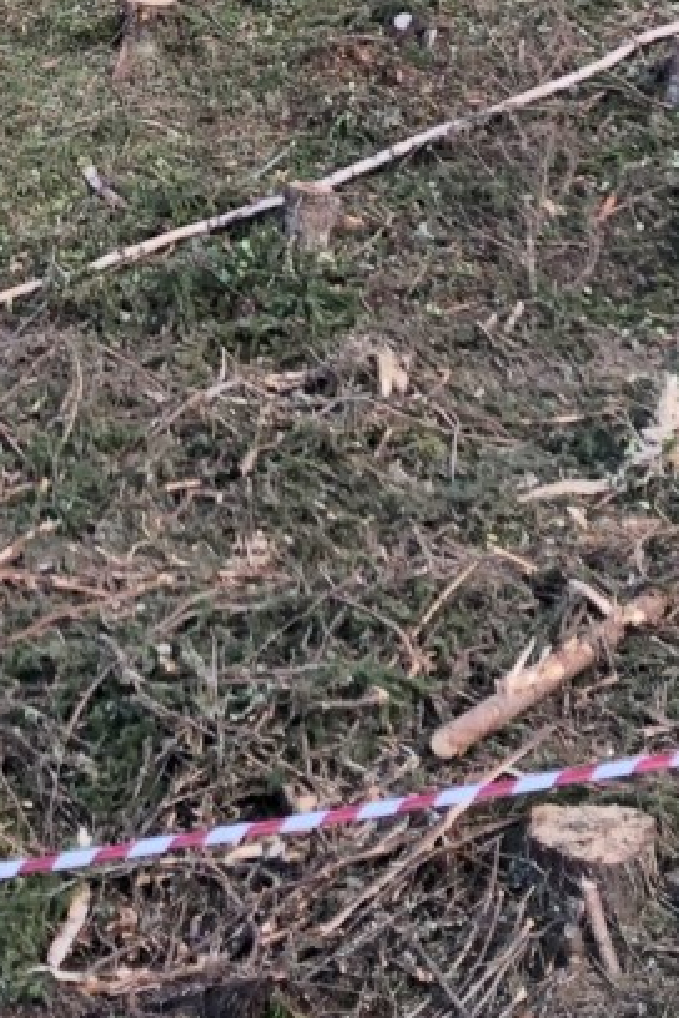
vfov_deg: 16.9
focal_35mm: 112
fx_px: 3168
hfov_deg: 12.0
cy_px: -412
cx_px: -142
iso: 20
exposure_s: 1/173
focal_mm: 3.99
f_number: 1.8
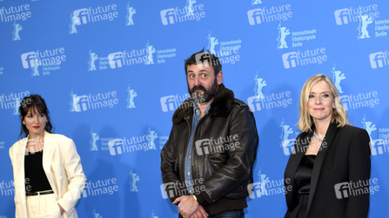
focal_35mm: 74
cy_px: 123
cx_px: 194
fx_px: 763
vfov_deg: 16.3
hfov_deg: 28.6
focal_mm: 70
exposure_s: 1/320
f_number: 3.5
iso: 640
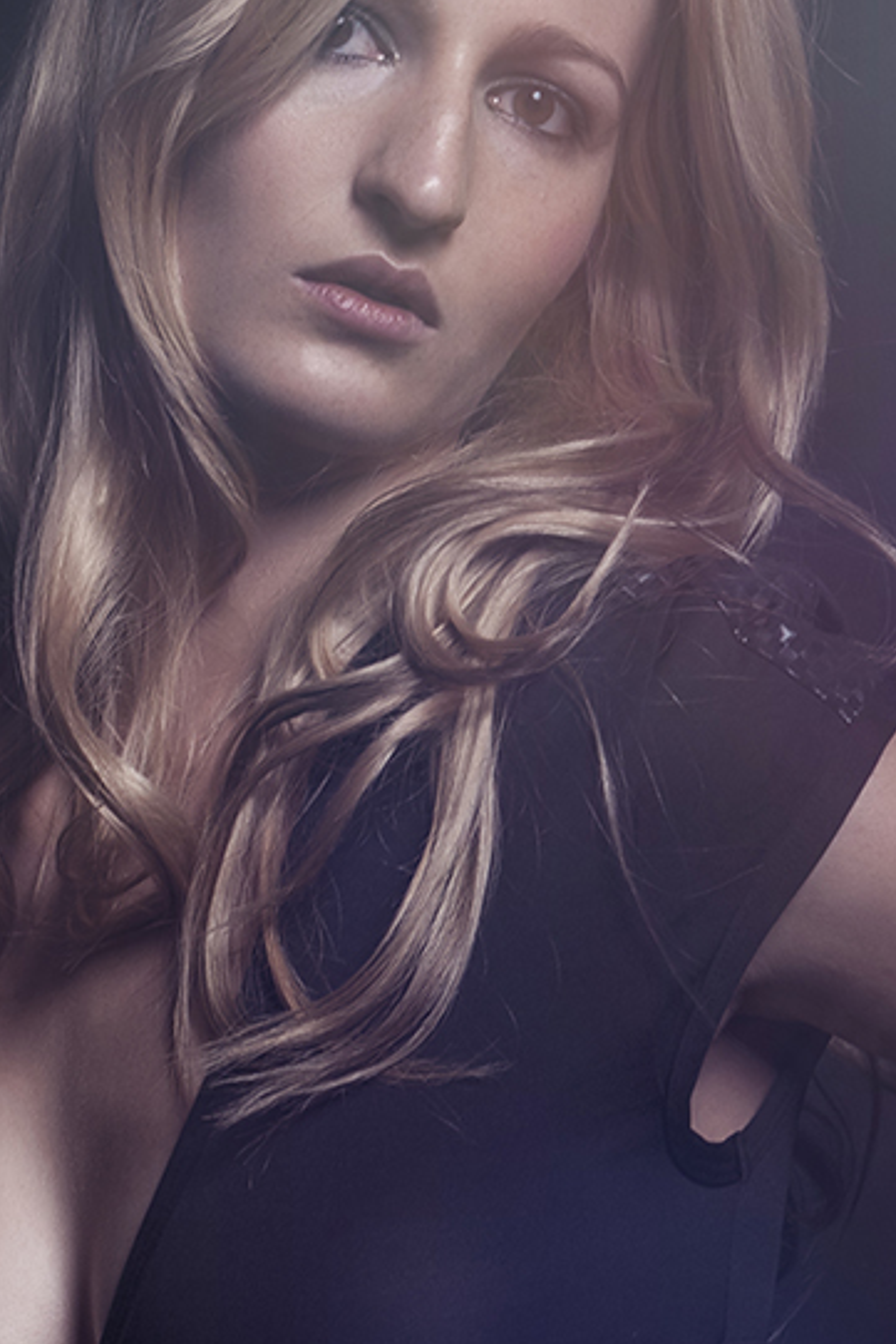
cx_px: 659
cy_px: 1466
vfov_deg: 9.6
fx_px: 7946
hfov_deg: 6.4
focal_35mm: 213
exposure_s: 1/200
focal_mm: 48
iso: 100
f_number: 11
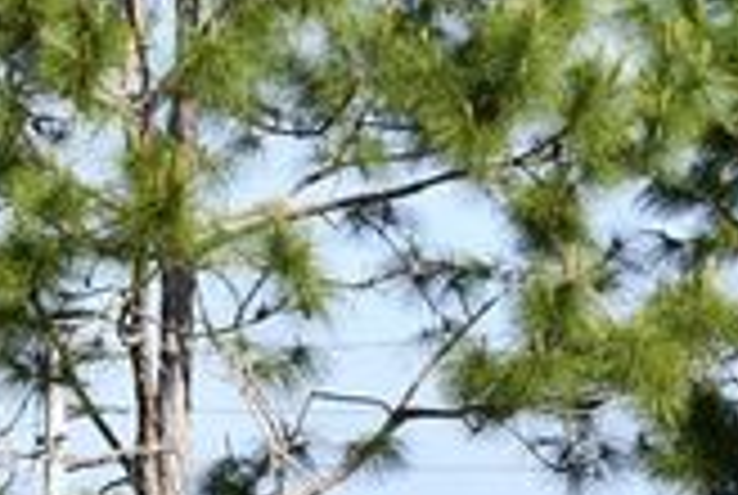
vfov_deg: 5.8
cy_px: 914
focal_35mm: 234
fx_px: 4806
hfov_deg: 8.8
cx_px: 634
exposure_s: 1/250
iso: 180
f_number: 8
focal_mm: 30
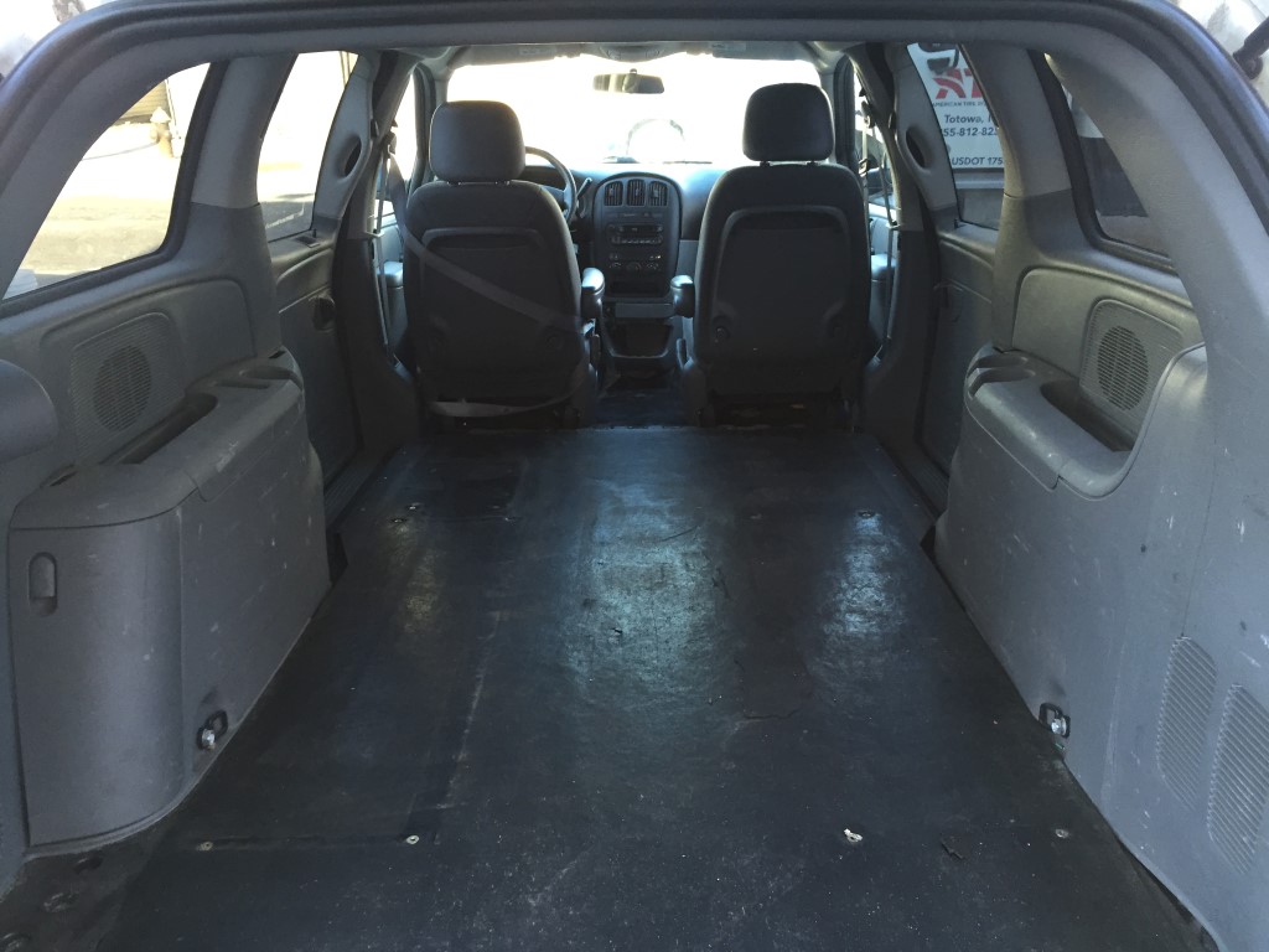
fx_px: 1063
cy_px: 476
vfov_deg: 48.2
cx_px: 634
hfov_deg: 61.7
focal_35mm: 29
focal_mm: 4.15
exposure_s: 1/30
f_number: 2.2
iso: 50
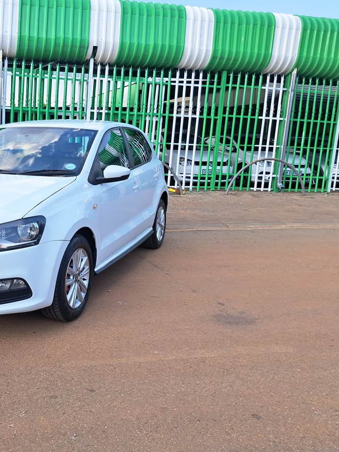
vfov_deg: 55.3
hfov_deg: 40.4
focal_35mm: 33
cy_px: 221
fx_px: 431
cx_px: 47
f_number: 1.8
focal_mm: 5.23
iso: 50
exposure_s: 1/259
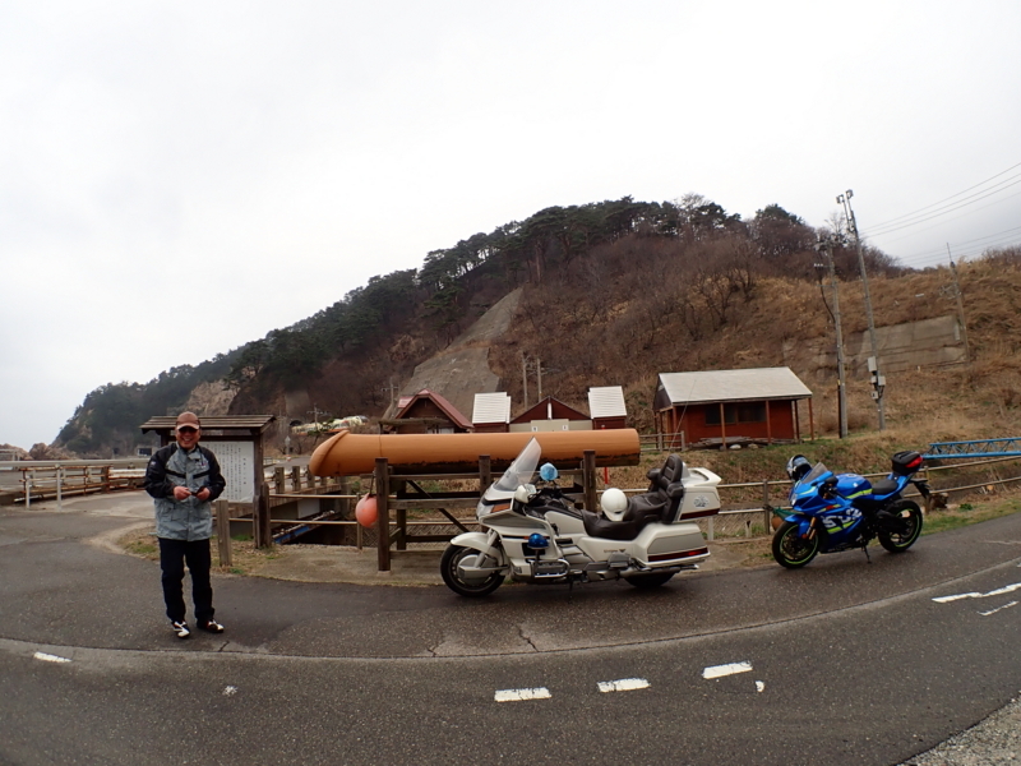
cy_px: 383
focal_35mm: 25
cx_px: 510
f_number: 2.8
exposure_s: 1/200
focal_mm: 4.5
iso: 100
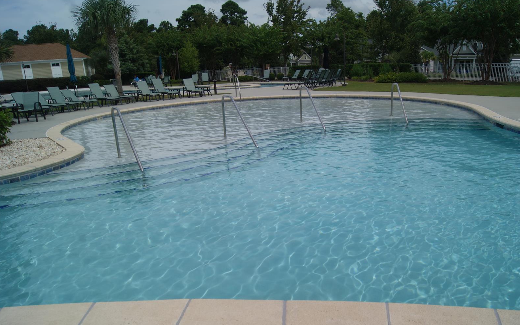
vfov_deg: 44.5
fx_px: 397
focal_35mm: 28
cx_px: 260
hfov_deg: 66.5
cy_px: 157
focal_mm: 18
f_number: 10
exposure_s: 1/400
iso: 100
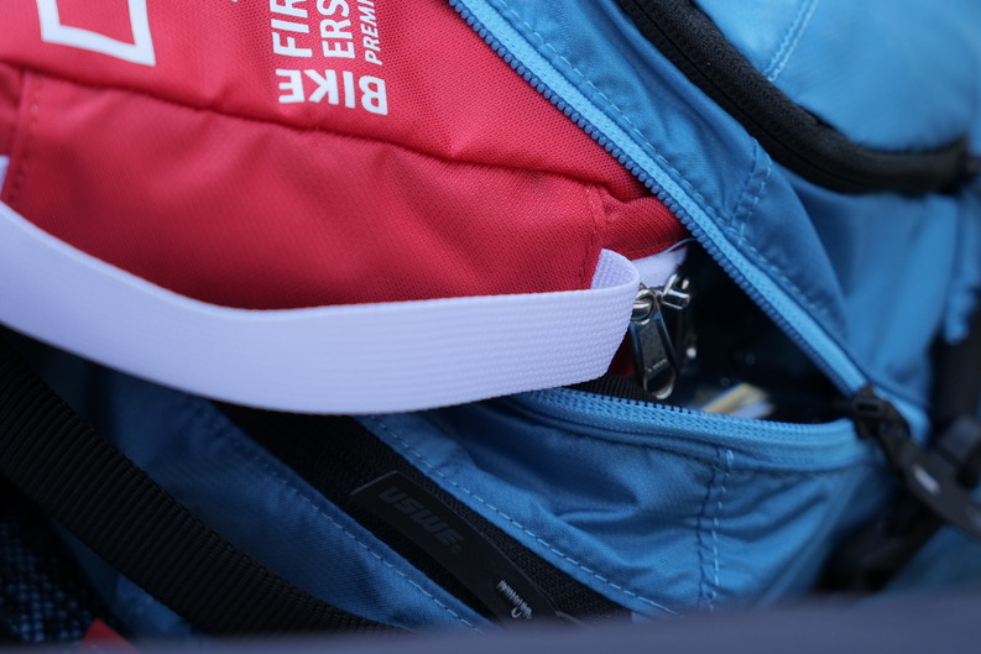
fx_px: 2834
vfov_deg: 13.1
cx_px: 512
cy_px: 64
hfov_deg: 19.6
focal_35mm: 104
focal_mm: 55
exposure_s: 1/250
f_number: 3.2
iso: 400
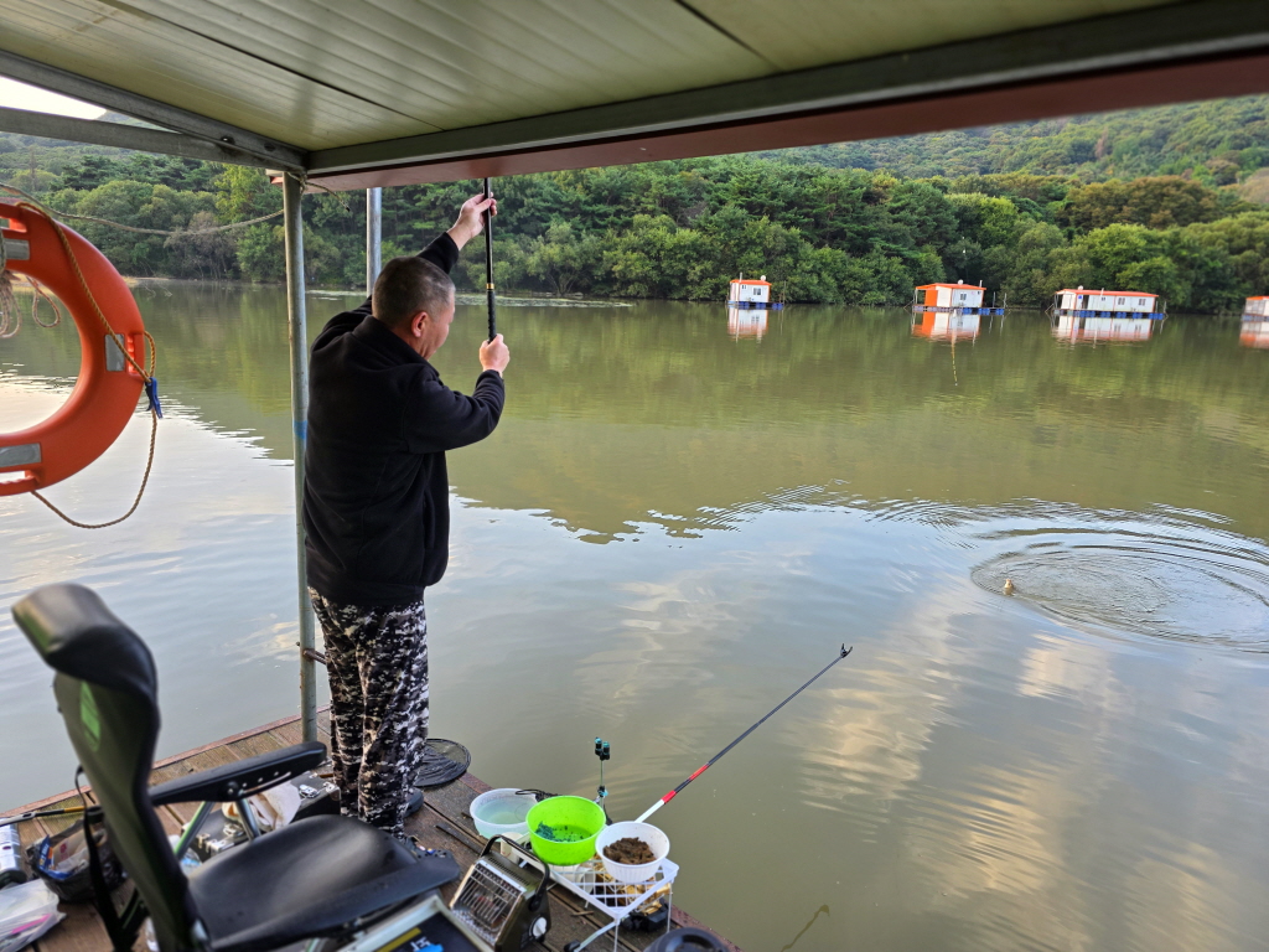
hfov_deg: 73.9
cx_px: 634
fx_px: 843
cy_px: 476
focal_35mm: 23
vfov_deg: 58.9
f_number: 1.7
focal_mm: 6.3
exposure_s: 1/120
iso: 64
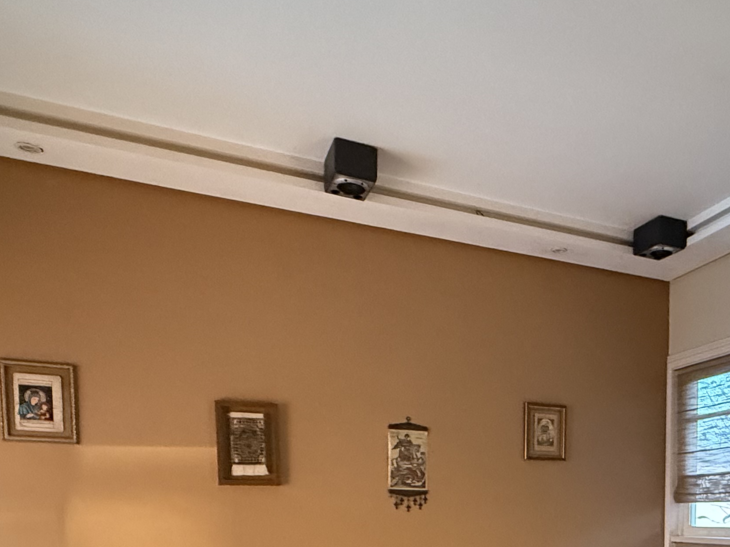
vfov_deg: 36.8
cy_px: 566
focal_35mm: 34
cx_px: 538
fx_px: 717
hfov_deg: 51.9
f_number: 2.2
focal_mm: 2.22
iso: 1000
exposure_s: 1/40
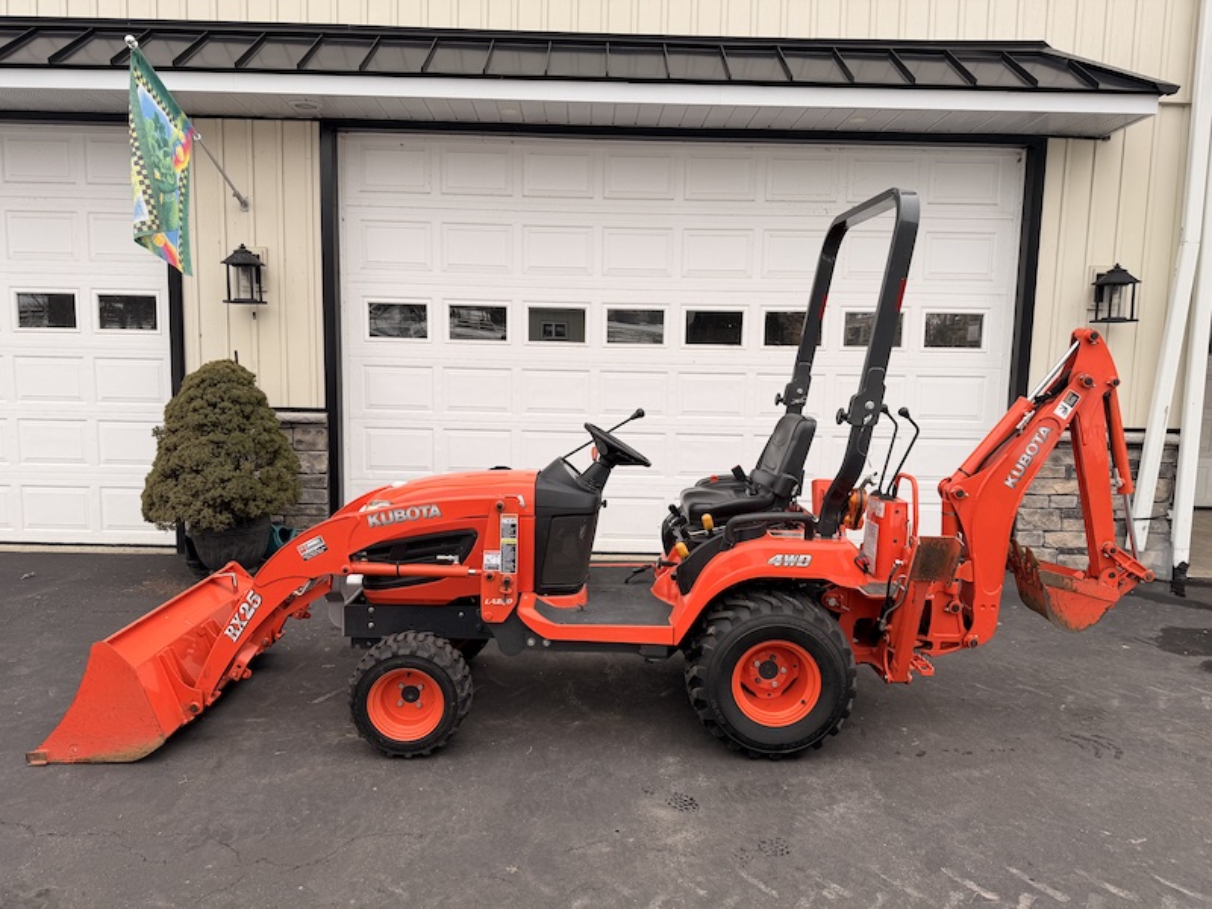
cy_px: 454
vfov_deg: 56.8
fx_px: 840
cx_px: 606
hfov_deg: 71.6
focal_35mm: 24
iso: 80
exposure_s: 1/567
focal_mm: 6.76
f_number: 1.78
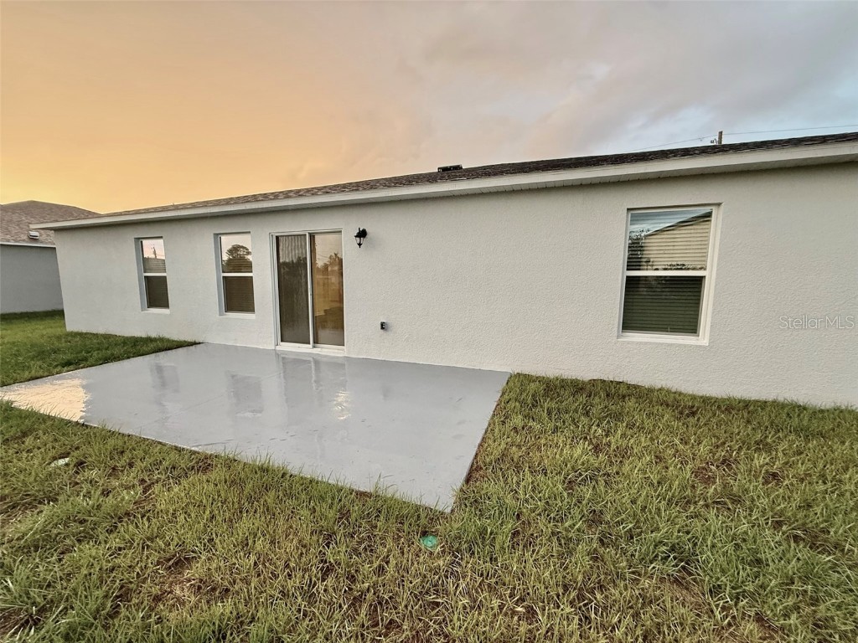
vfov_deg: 85.7
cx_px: 429
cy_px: 322
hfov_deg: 102.1
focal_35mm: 14
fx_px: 347
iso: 250
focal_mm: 2.22
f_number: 2.2
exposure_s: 1/99
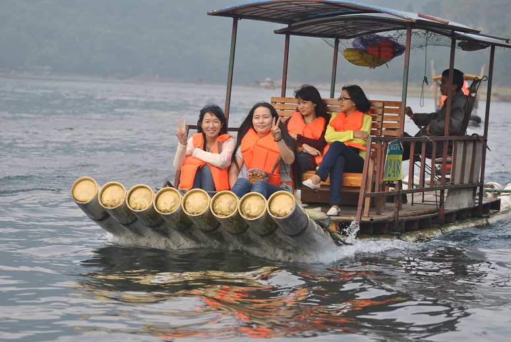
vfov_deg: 7.9
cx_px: 256
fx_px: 2473
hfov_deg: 11.8
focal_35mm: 174
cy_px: 171
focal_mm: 116
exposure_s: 1/400
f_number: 5
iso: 200
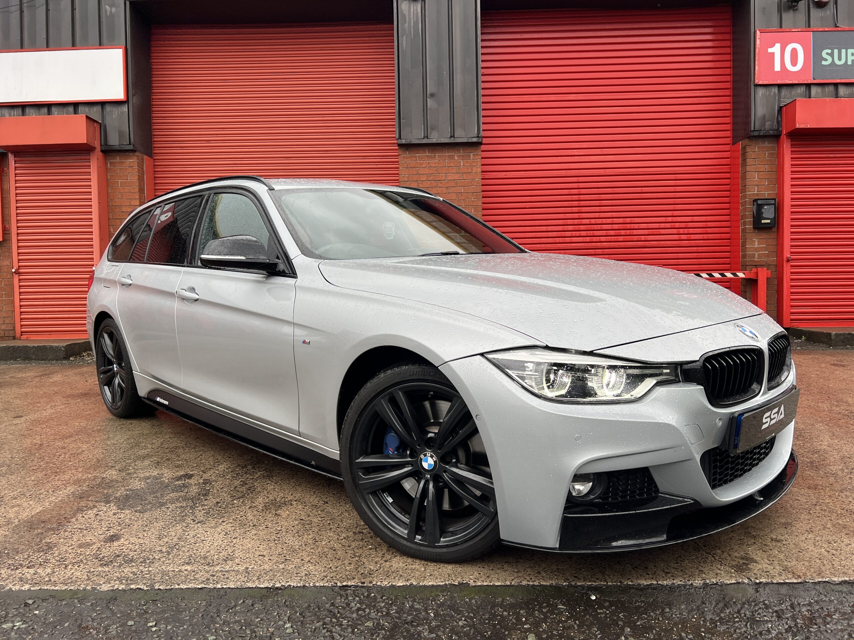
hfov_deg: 67.3
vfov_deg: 53.1
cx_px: 427
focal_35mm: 26
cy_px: 320
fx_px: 641
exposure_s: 1/604
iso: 50
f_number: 1.5
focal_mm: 5.7
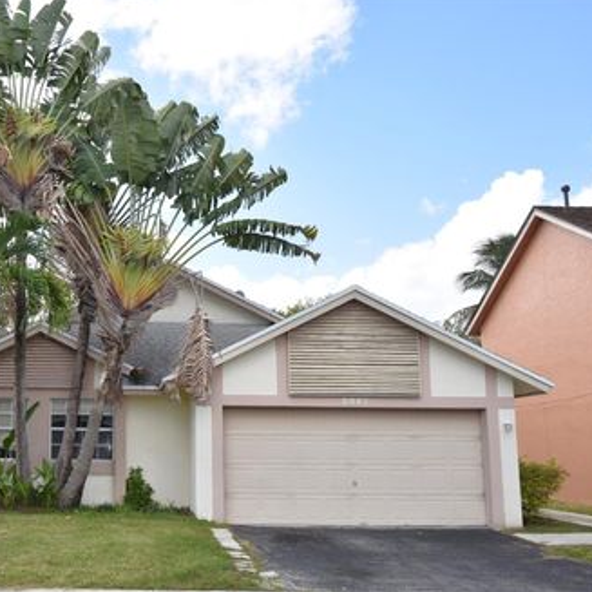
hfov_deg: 41.9
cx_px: 170
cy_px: 292
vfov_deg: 42.8
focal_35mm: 39
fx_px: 755
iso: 100
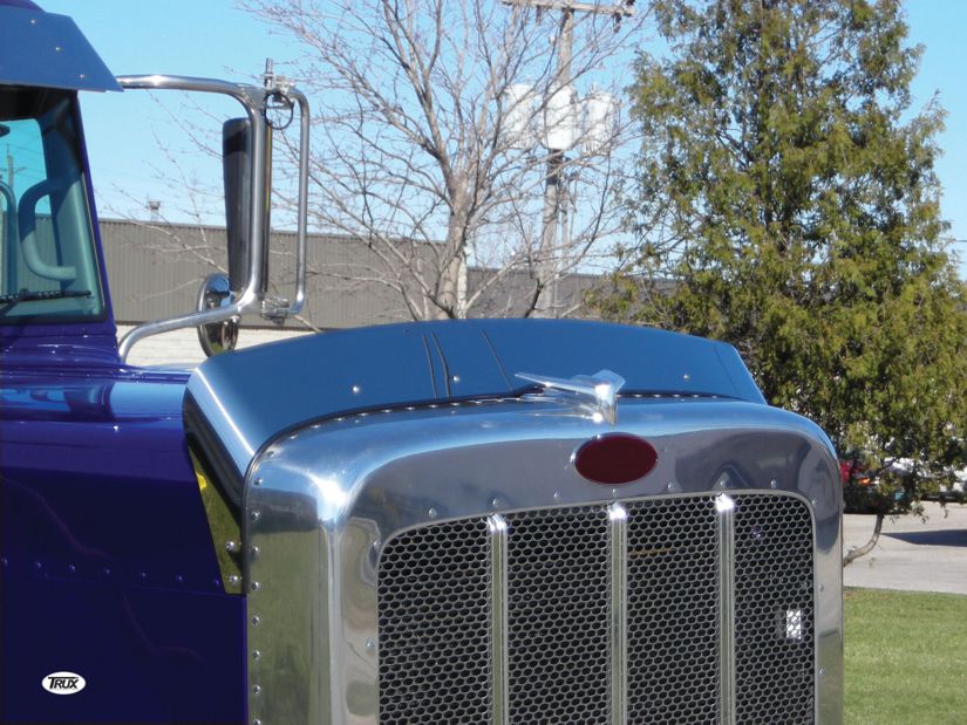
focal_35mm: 116
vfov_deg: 12.8
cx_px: 484
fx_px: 3241
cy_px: 362
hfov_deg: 17.0
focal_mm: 19.2
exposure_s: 1/234
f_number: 5.3
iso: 50
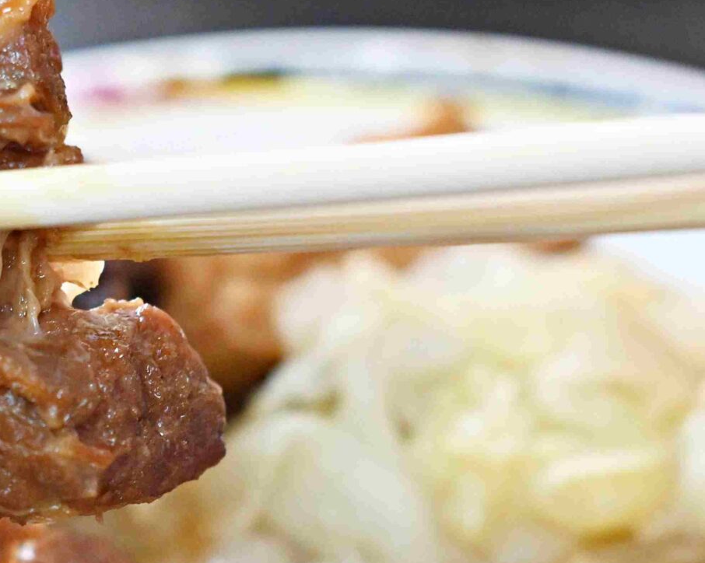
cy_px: 484
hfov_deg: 9.7
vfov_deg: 7.7
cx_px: 136
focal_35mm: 199
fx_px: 4150
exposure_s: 1/200
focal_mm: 50
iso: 2200
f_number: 3.2
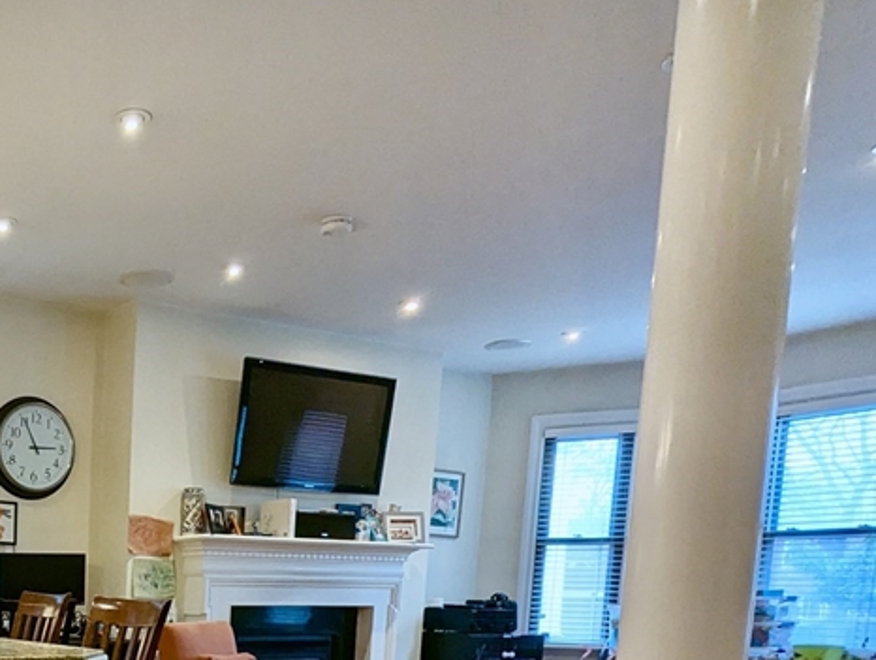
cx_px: -11
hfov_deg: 44.3
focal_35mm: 35
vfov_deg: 35.7
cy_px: 698
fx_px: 887
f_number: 2.2
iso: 167
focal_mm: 2.35
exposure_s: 1/96.2
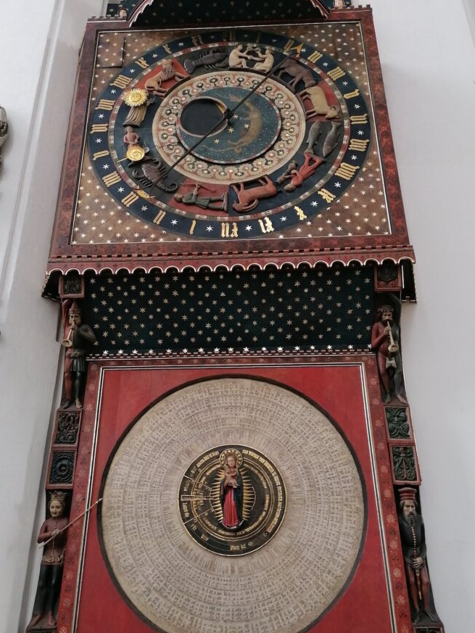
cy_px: 340
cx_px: 234
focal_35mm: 33
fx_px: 604
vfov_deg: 55.3
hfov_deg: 43.0
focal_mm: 4.75
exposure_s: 1/50
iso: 100
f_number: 1.8
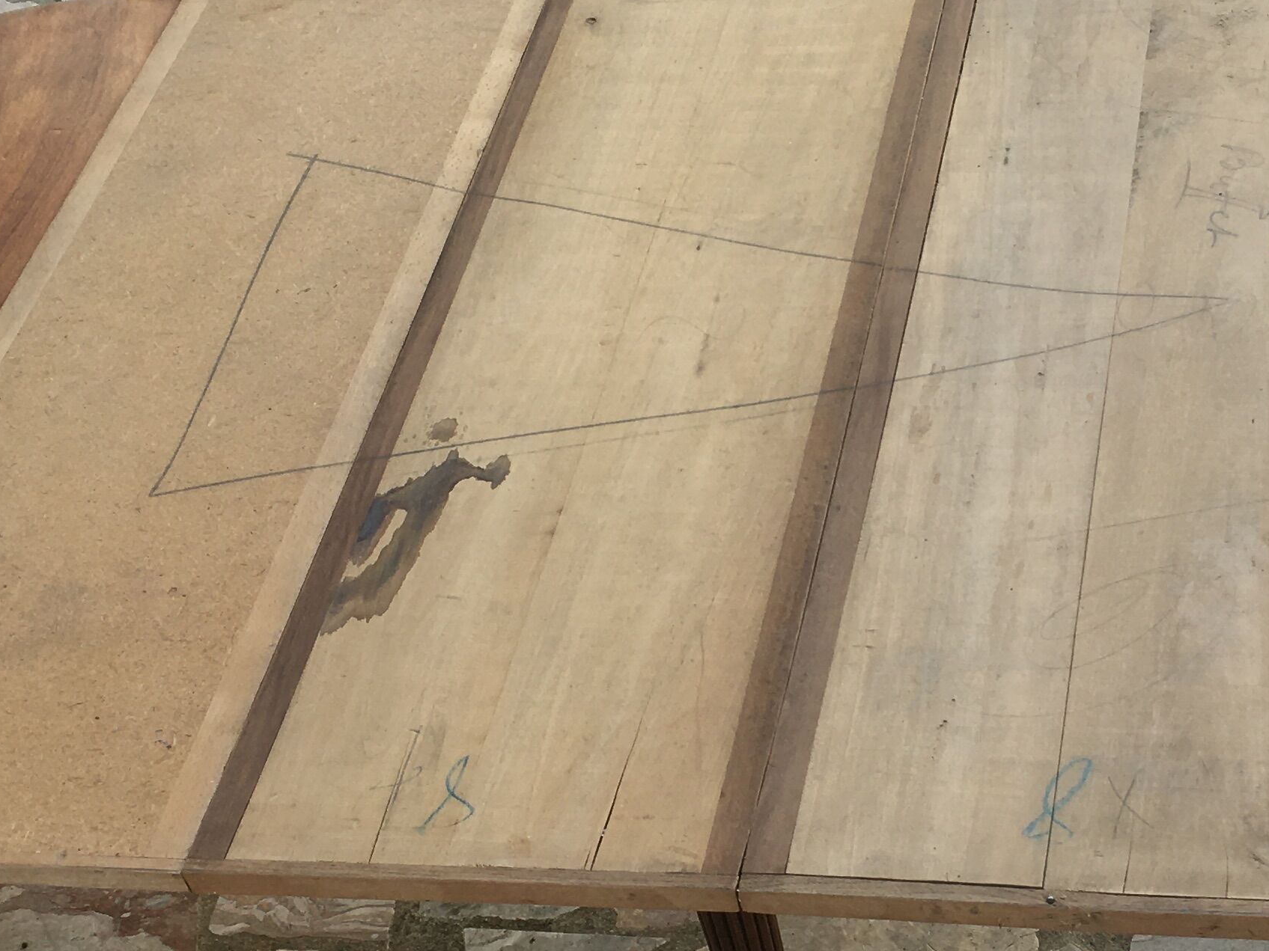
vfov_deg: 21.3
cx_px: 772
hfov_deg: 28.1
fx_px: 2529
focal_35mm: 69
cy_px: 563
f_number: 2.2
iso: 25
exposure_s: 1/439
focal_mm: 4.15
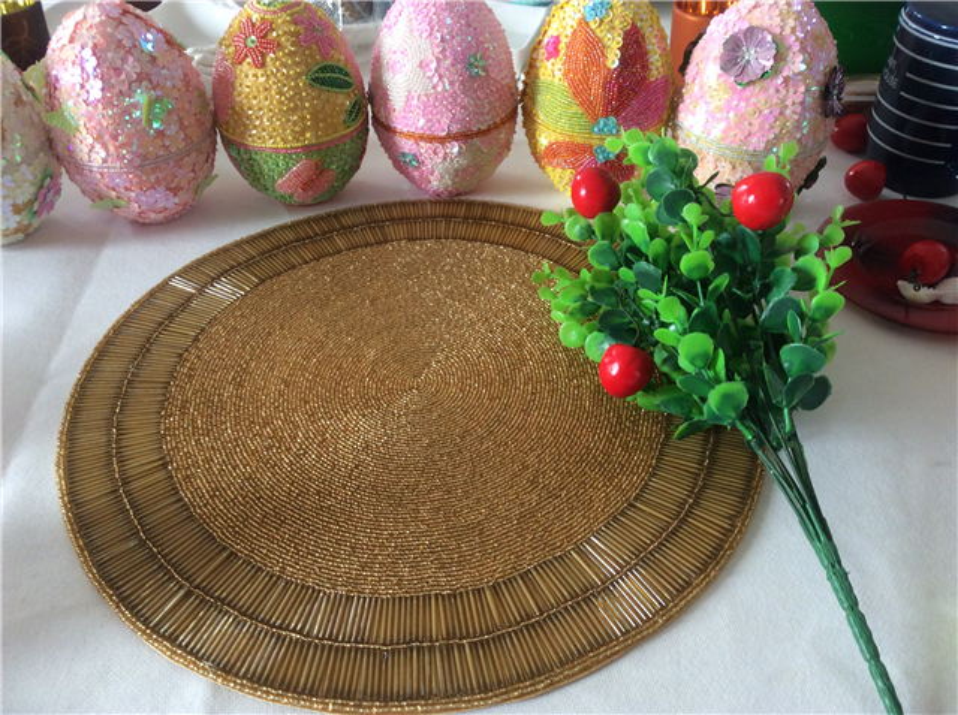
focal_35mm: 32
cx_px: 479
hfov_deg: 56.9
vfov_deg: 44.1
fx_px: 884
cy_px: 358
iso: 64
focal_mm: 3.3
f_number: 2.4
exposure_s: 1/25
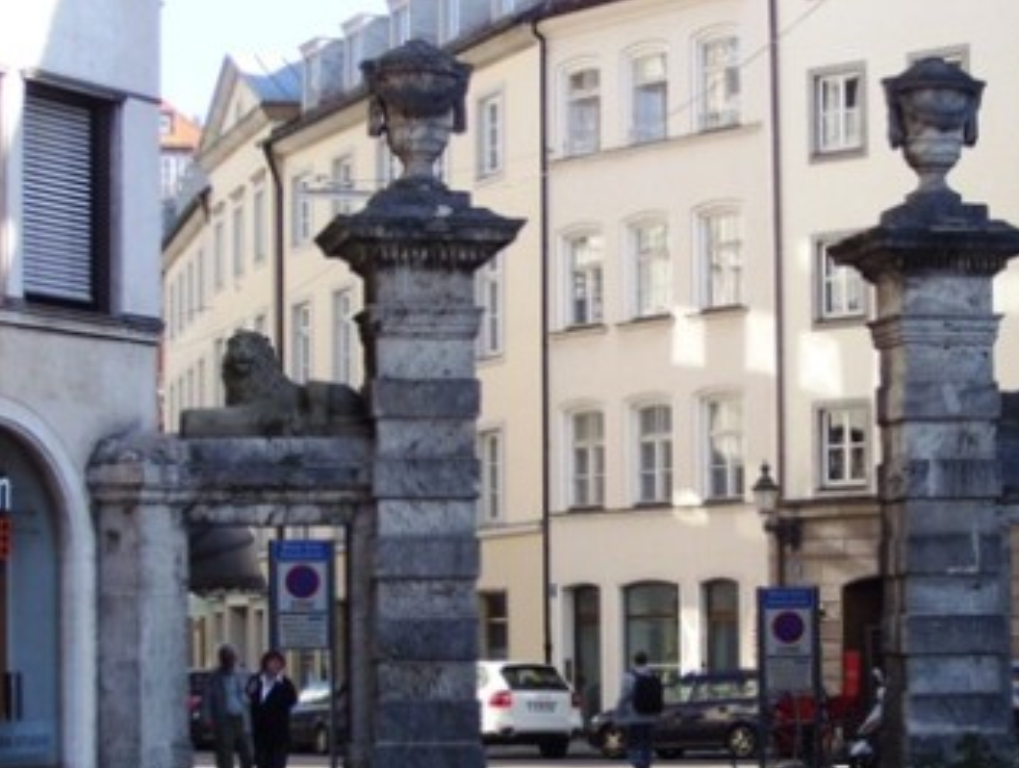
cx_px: 759
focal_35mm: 105
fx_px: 3096
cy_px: 481
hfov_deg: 18.6
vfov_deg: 14.1
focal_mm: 11.6
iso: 80
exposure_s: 1/160
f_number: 4
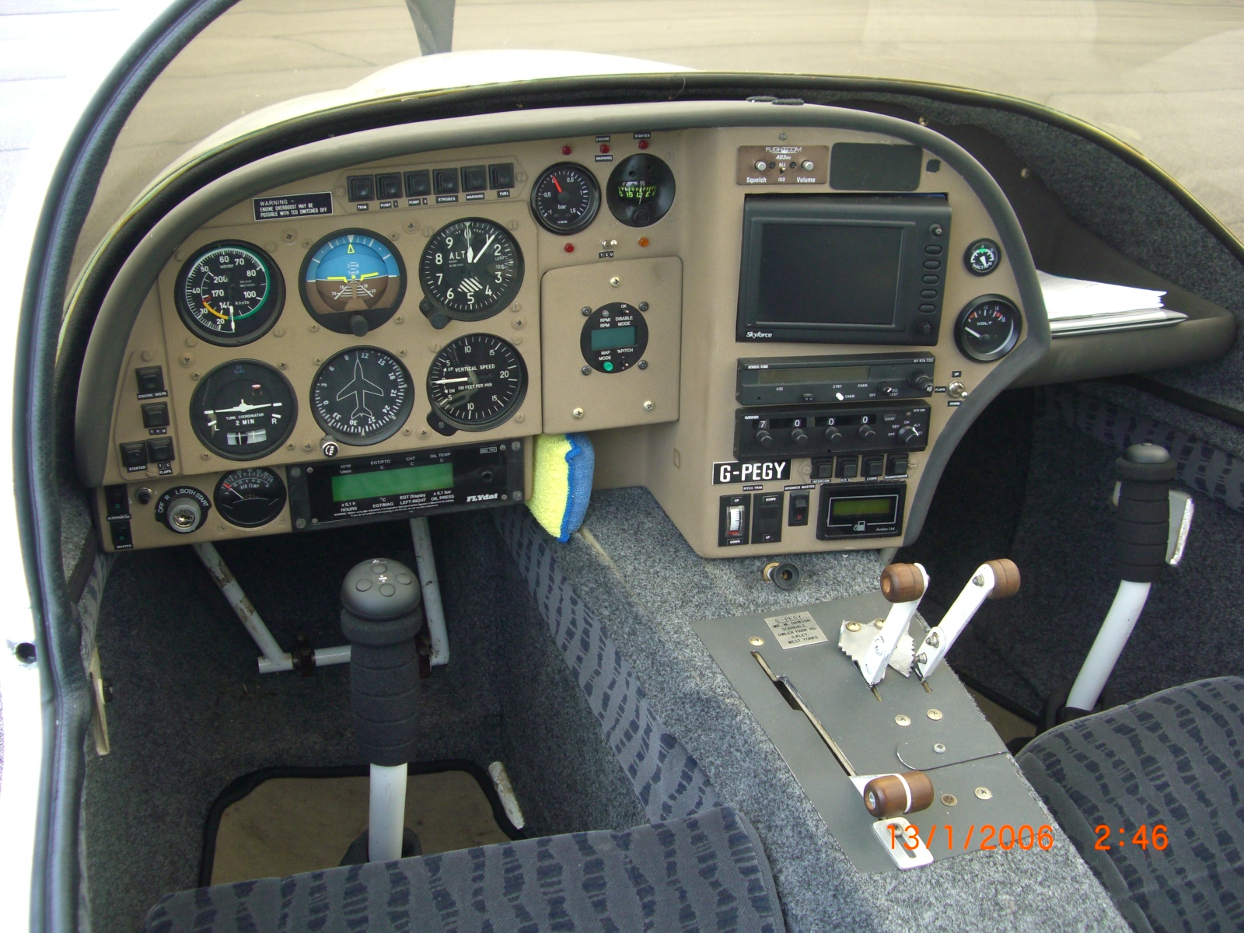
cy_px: 466
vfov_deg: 37.7
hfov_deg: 49.0
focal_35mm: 38
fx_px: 1366
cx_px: 622
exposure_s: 1/100
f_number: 2.8
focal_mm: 7.9
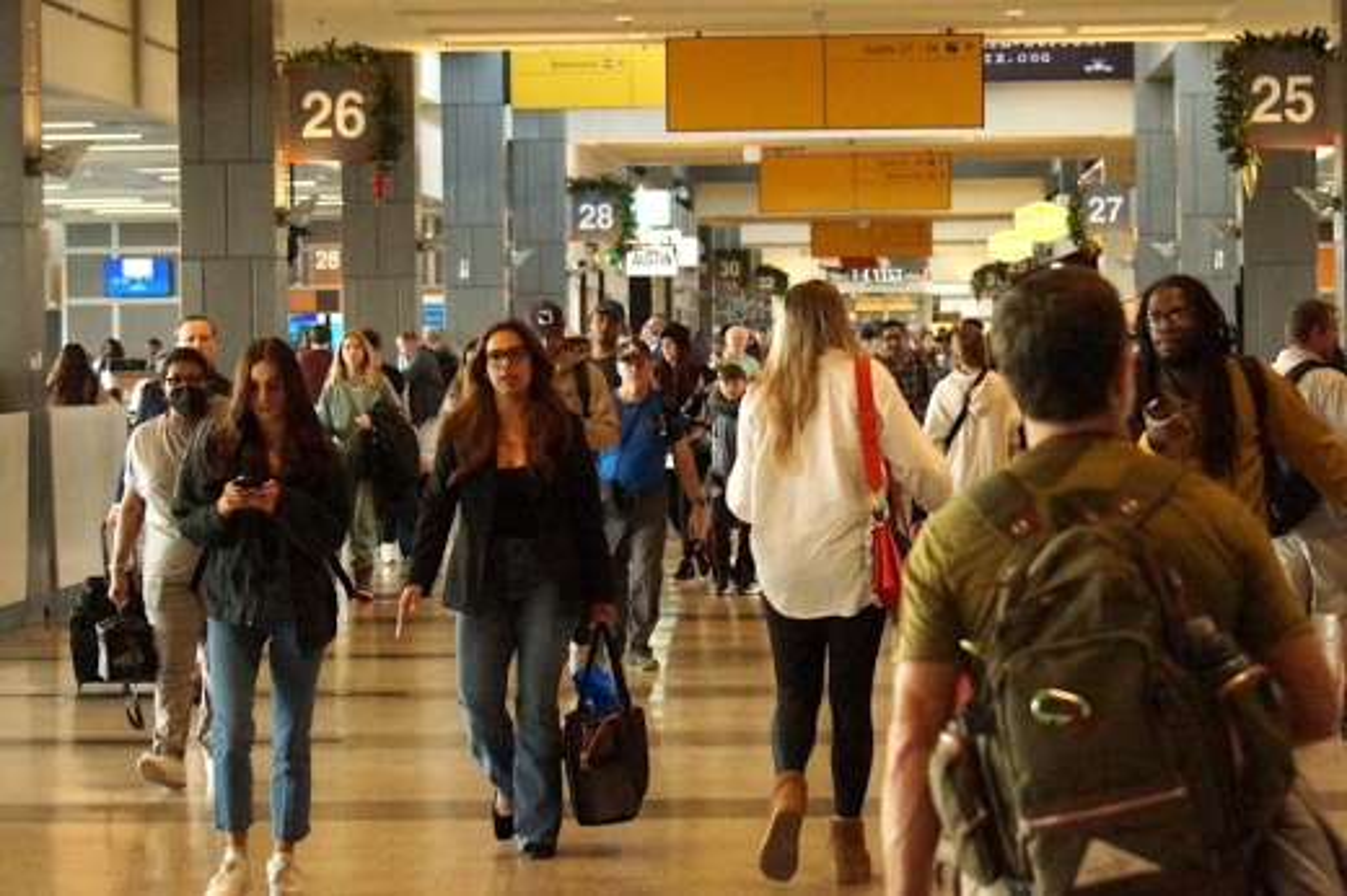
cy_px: 448
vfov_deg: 12.2
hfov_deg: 18.2
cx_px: 674
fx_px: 4207
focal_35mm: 112
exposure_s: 1/500
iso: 6400
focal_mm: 75
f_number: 5.6
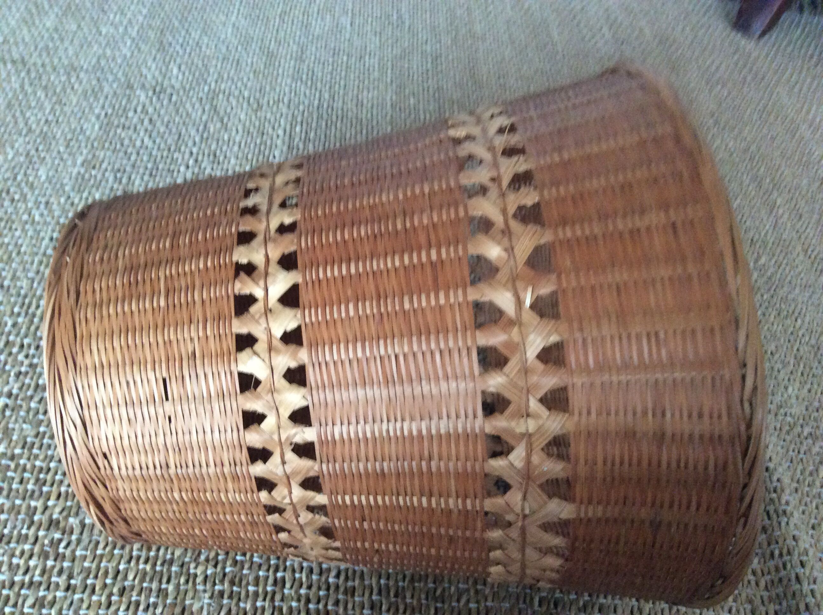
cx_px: 412
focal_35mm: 32
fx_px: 760
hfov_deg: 56.9
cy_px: 308
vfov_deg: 44.1
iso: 320
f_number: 2.4
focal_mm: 3.3
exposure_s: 1/17
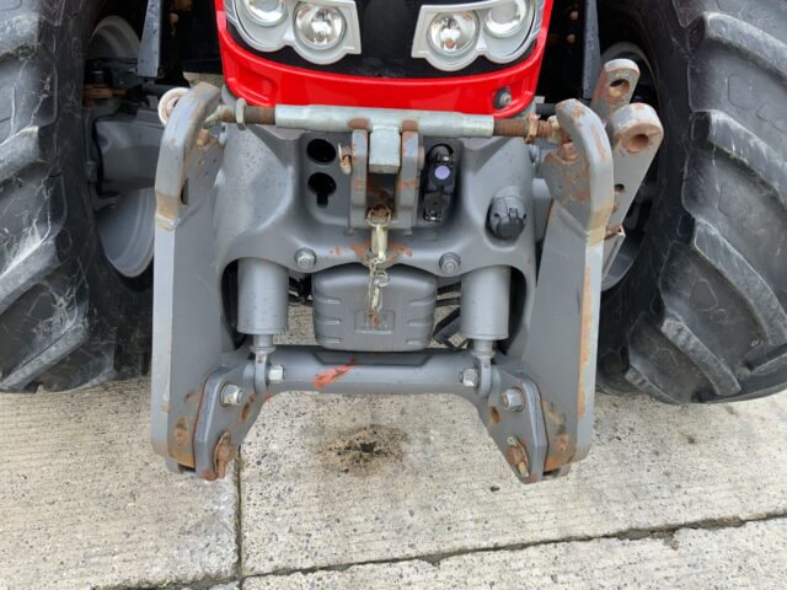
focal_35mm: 29
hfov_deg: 61.7
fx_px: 659
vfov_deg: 48.2
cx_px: 394
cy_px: 295
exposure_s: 1/82
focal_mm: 3
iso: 64
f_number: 1.8
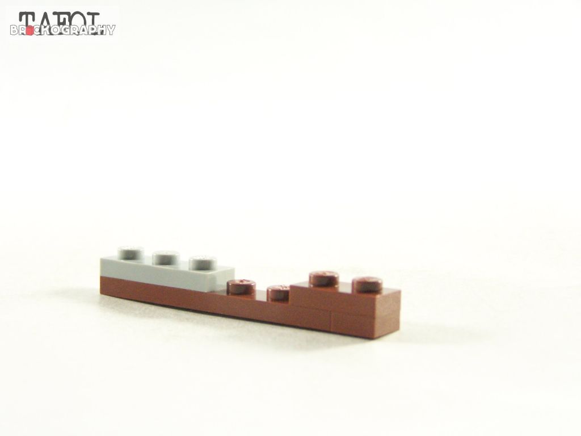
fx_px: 1259
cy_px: 218
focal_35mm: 75
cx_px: 290
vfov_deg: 19.6
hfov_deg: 26.0
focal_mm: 12.4
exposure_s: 1/60
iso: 400
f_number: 3.2
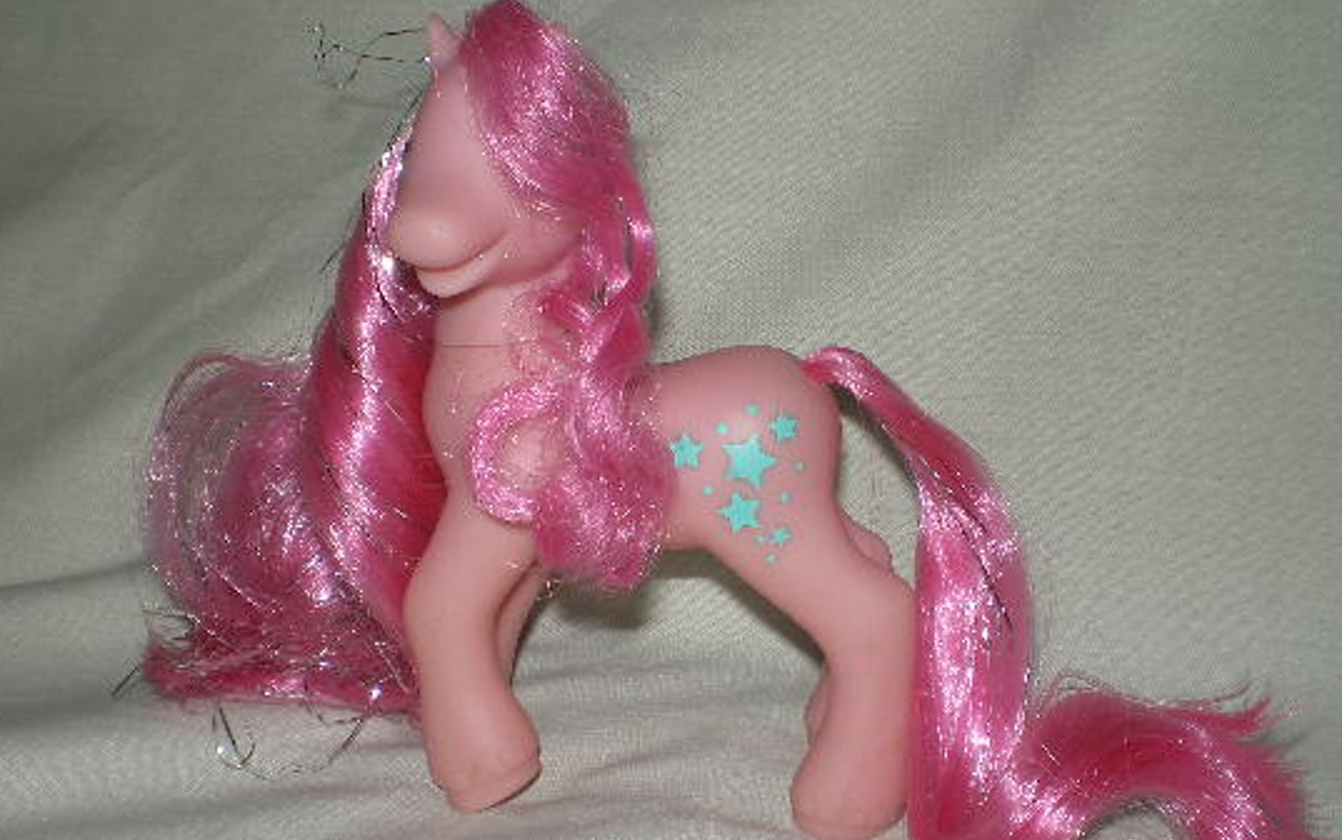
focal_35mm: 48
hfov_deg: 41.8
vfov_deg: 26.9
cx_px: 662
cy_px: 398
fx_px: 1756
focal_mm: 6.3
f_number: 4.6
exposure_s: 1/30
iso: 64
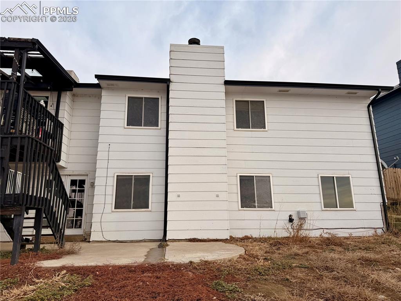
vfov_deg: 56.8
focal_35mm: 24
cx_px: 200
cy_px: 150
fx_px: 278
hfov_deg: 71.6
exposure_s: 1/4975
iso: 80
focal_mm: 6.76
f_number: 1.78
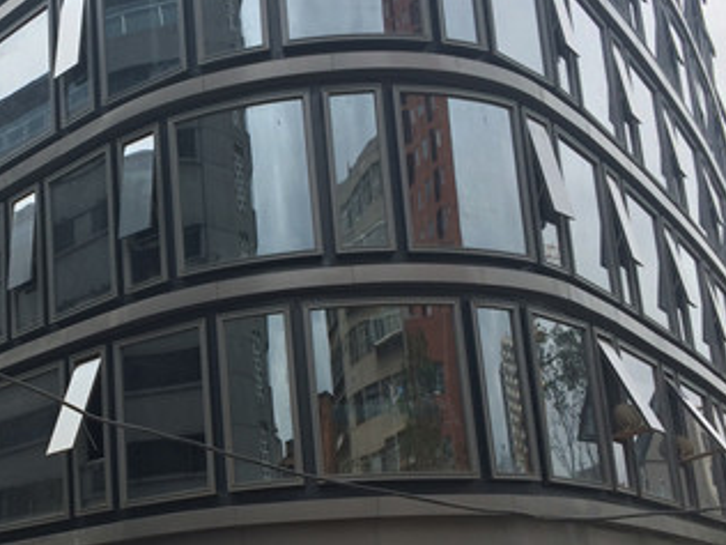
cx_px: 78
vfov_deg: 26.3
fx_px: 1154
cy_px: 389
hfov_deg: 33.2
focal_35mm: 55
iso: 32
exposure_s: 1/1580
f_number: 2.2
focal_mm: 4.15
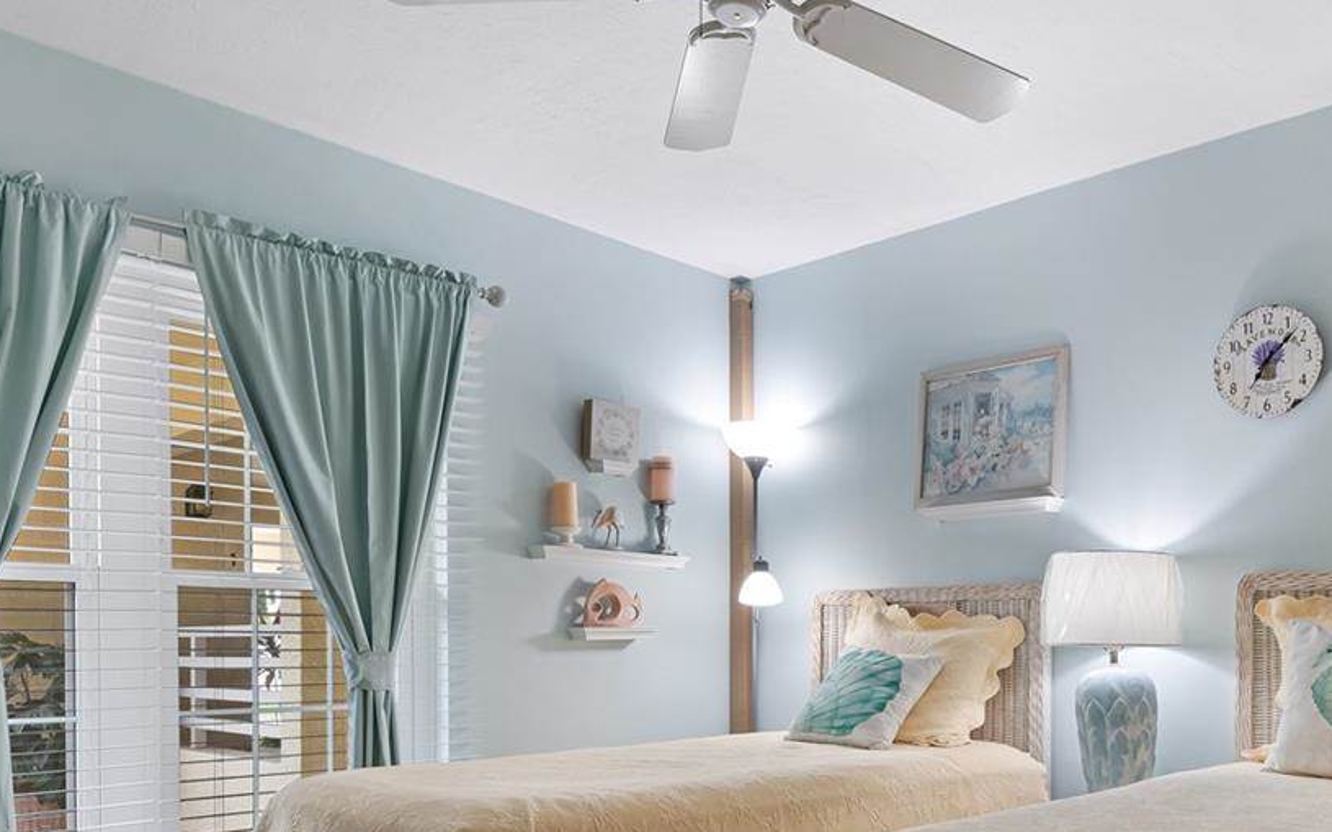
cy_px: 649
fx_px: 1125
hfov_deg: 59.7
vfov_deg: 39.2
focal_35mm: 31
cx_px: 894
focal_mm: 15.5
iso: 400
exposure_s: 1/10
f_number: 8
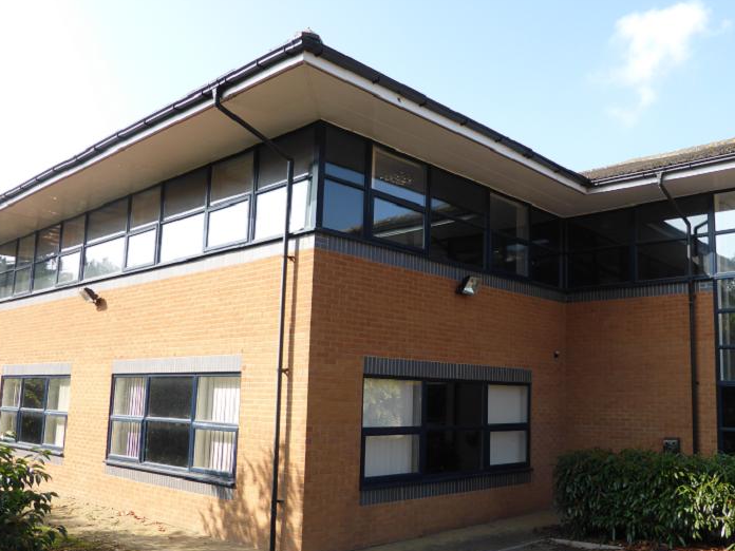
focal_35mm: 31
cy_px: 315
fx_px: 658
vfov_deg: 45.3
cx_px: 458
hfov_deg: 57.7
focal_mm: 4.3
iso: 100
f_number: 3.3
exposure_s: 1/400
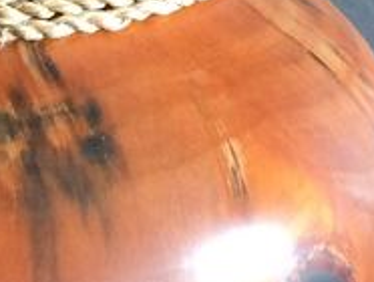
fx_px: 1515
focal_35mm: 140
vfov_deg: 10.6
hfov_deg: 13.8
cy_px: 138
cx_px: -20
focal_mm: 4.15
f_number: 2.2
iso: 40
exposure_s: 1/30
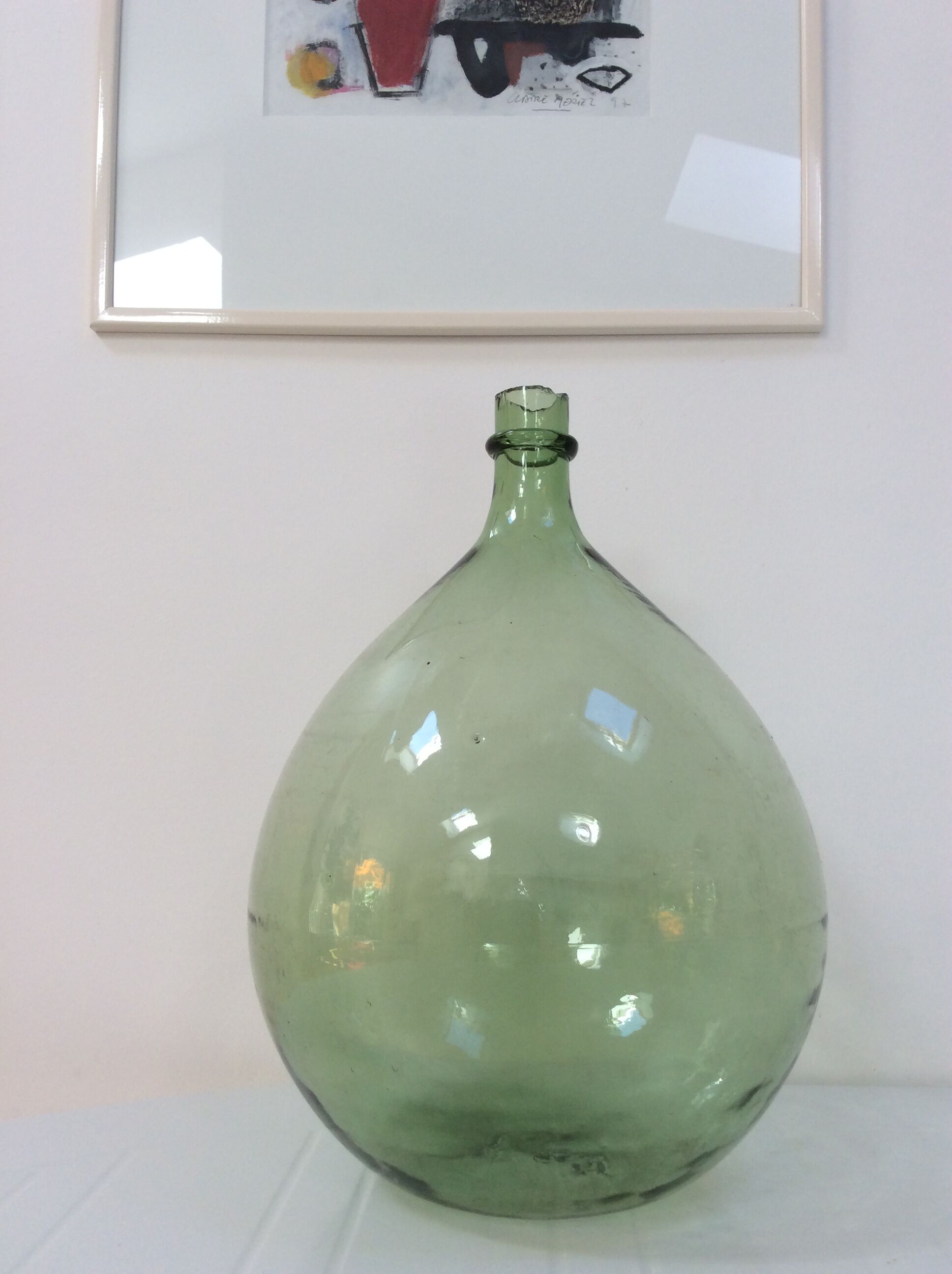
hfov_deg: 44.1
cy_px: 637
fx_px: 1177
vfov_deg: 56.9
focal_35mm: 32
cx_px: 476
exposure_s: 1/100
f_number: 2.4
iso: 32
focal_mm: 3.3
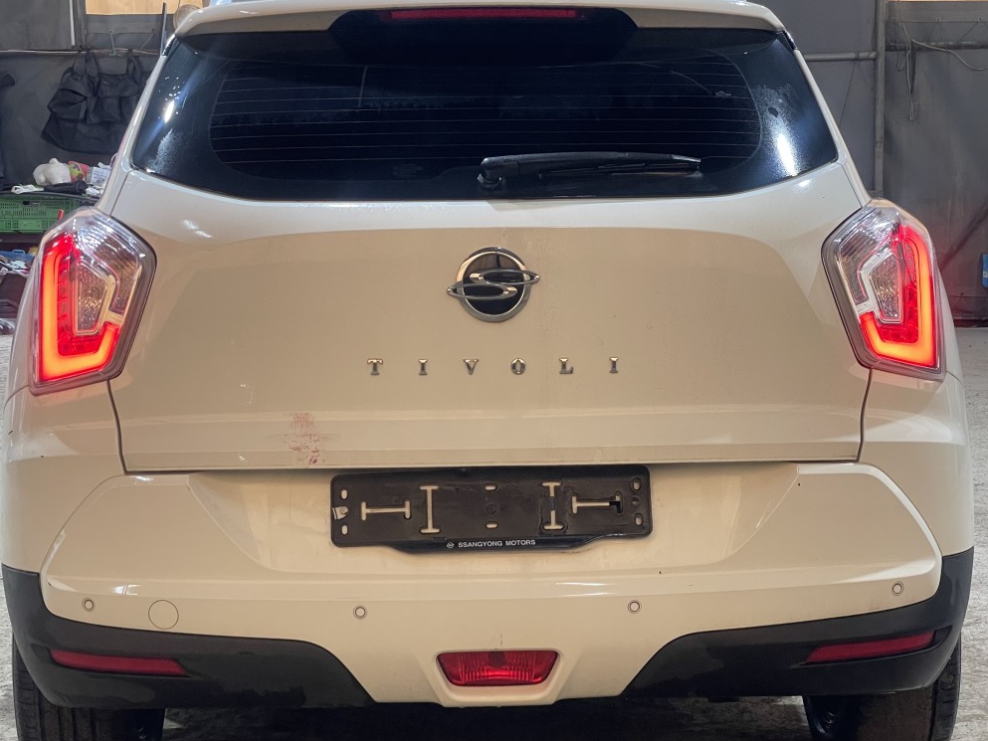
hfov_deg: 29.0
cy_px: 389
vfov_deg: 21.9
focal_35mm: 67
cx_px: 490
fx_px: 1913
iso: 200
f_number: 2
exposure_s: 1/120
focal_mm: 6
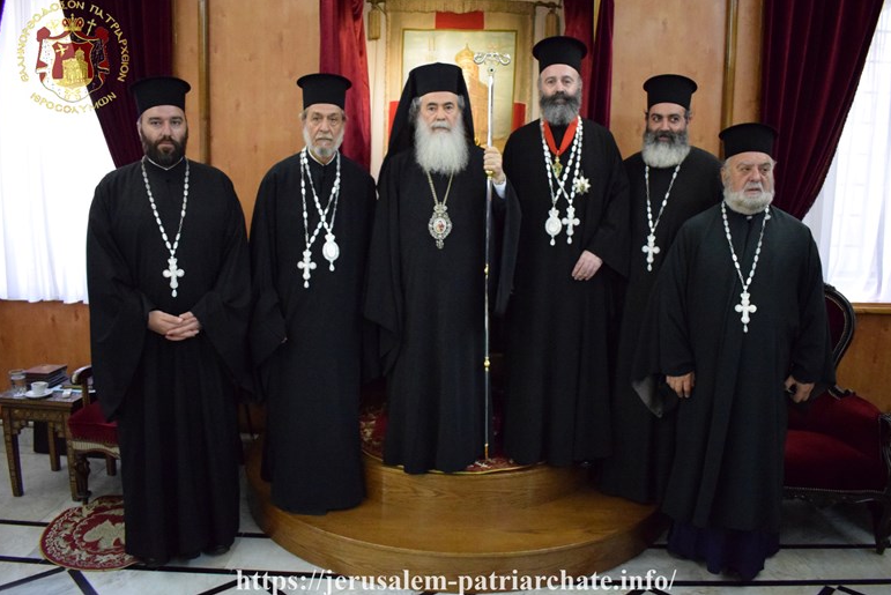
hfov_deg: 65.4
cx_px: 455
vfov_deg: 46.4
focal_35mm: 28
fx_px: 693
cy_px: 288
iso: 8000
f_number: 3.5
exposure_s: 1/125
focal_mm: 18
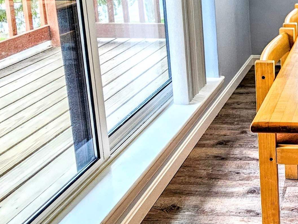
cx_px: 348
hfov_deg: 38.0
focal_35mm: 38
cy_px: -31
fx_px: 327
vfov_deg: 32.5
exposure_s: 1/60
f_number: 2.2
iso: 64
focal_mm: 2.2
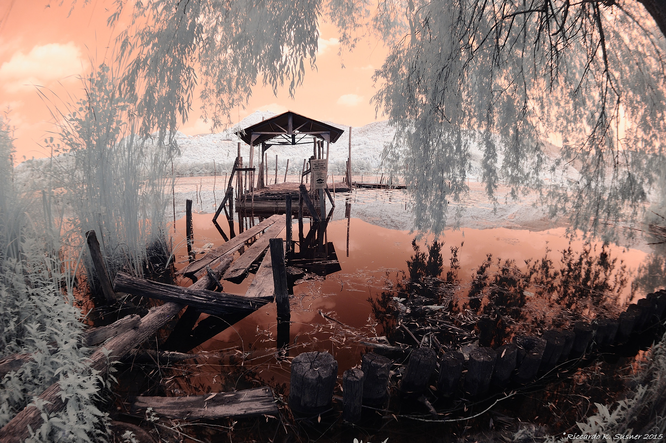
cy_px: 222
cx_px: 333
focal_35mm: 16
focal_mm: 10.5
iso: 200
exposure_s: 1/160
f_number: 8
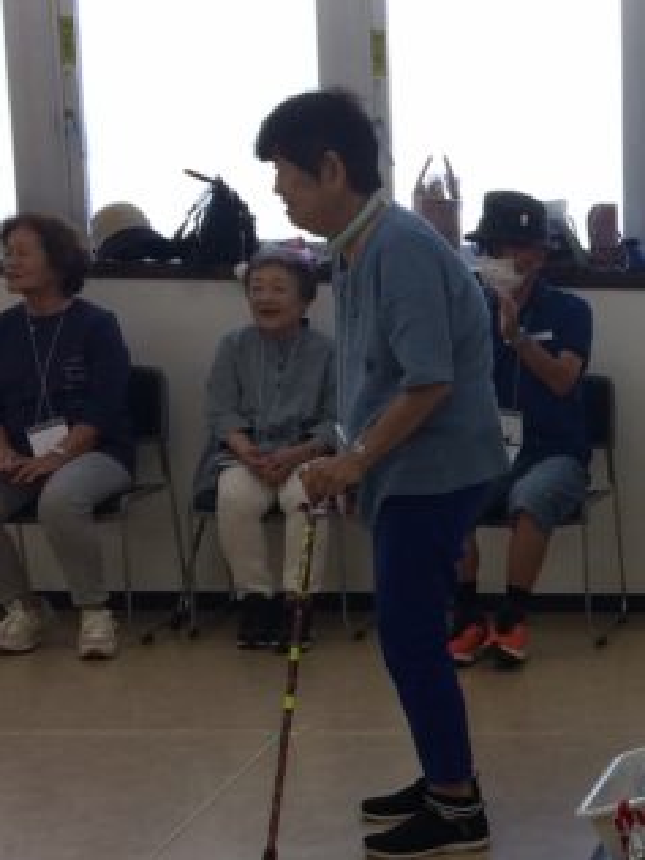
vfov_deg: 20.5
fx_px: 2335
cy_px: 732
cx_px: 999
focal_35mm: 94
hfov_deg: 14.5
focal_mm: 4.15
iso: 32
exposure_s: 1/228
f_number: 2.2
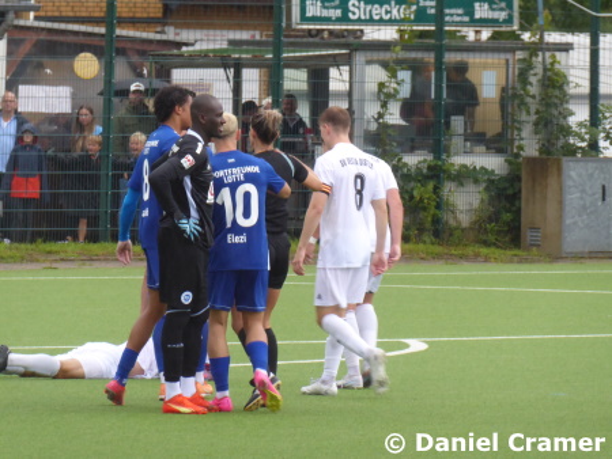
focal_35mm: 500
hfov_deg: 4.0
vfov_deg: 3.0
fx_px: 8845
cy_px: 230
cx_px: 306
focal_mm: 89.6
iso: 400
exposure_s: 1/80
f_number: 6
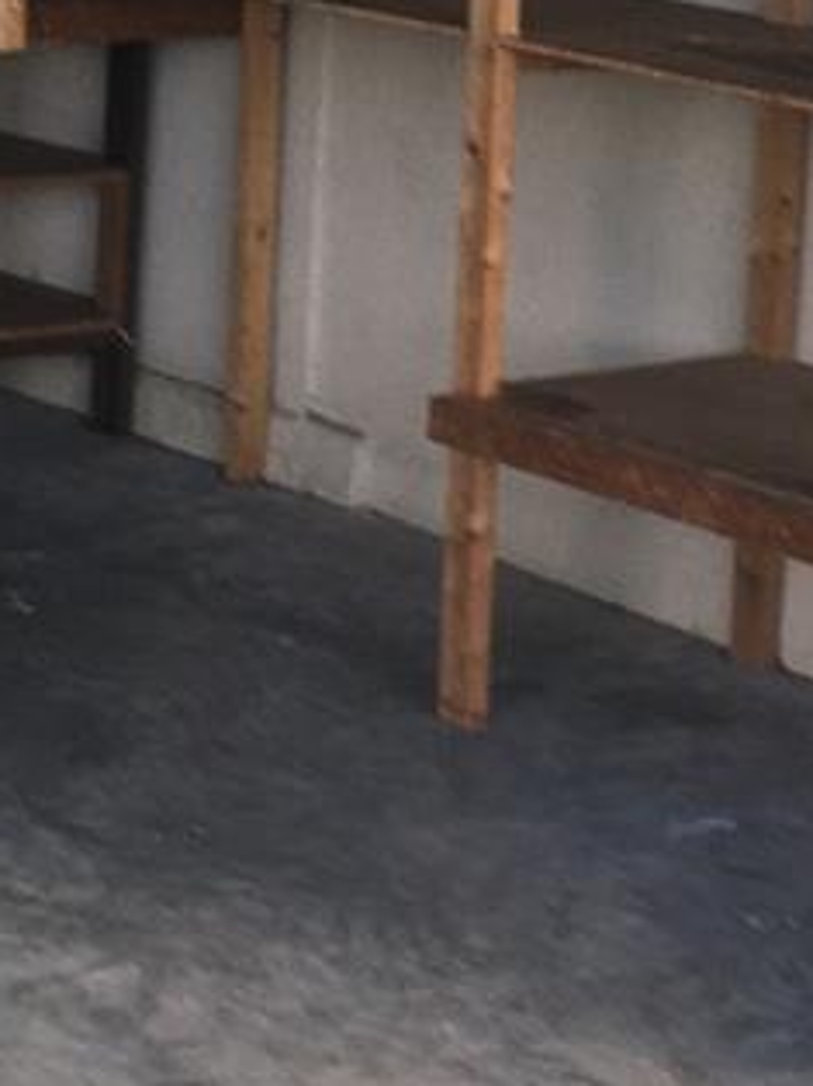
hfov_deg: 13.3
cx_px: 301
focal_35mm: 111
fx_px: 3481
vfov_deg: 17.3
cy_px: -35
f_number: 2.2
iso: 25
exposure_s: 1/170
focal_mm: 4.15
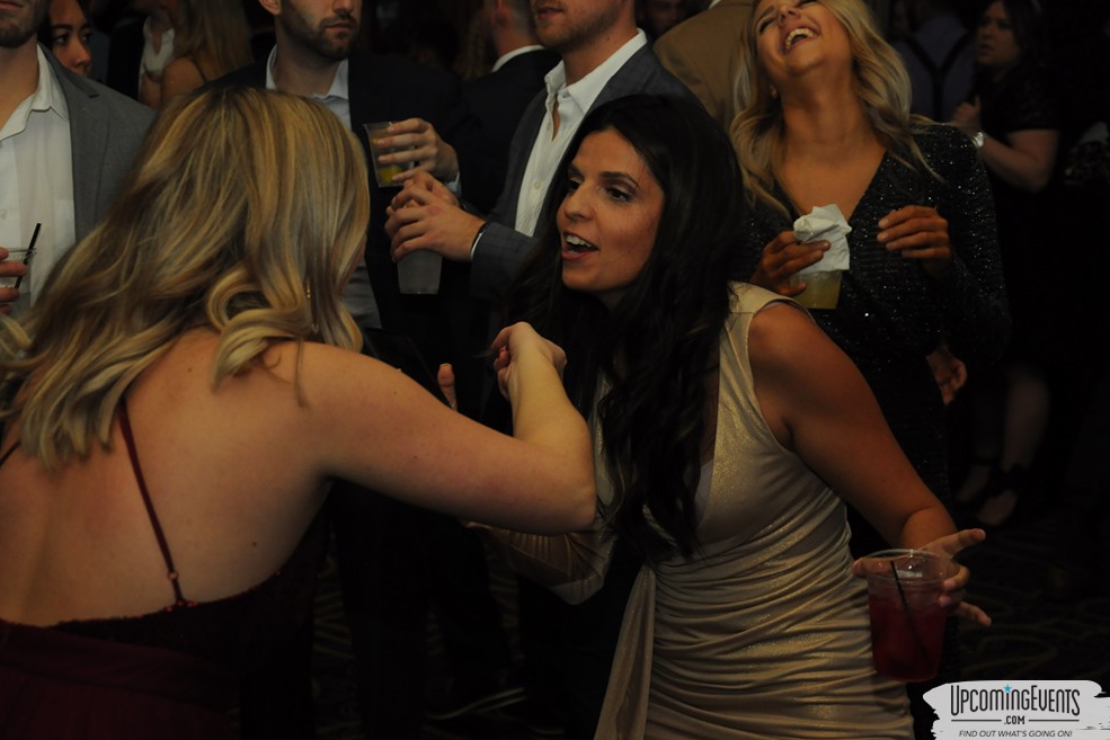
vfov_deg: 18.7
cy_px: 367
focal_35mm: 73
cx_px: 550
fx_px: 2251
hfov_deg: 27.7
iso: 800
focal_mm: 48
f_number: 5.6
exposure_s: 1/60
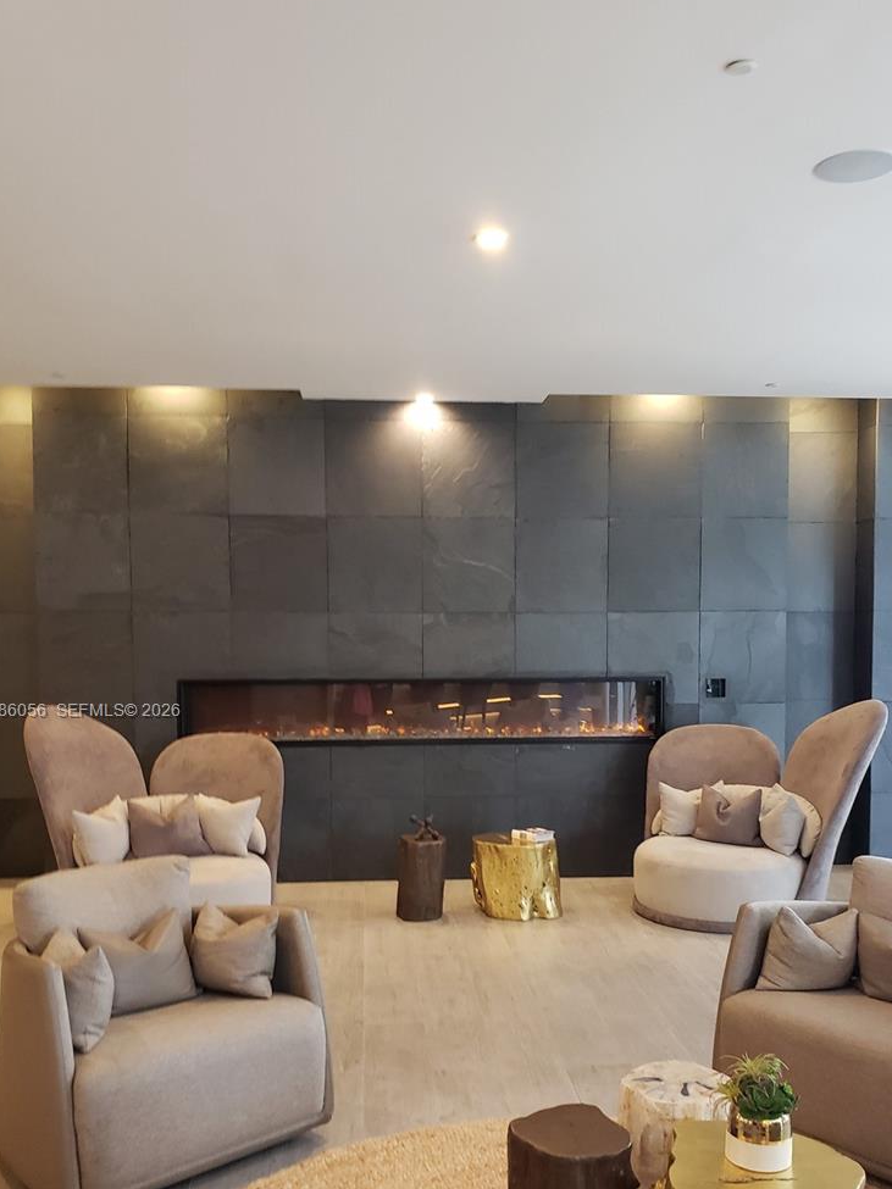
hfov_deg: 44.1
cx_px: 504
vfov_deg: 56.4
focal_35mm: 32
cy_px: 712
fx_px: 1100
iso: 250
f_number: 2.4
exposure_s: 1/13
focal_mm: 4.3
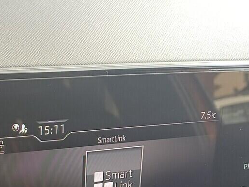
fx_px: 504
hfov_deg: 26.2
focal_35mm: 70
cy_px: 245
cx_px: -5
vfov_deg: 19.4
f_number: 1.8
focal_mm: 4.65
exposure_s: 1/50
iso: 64
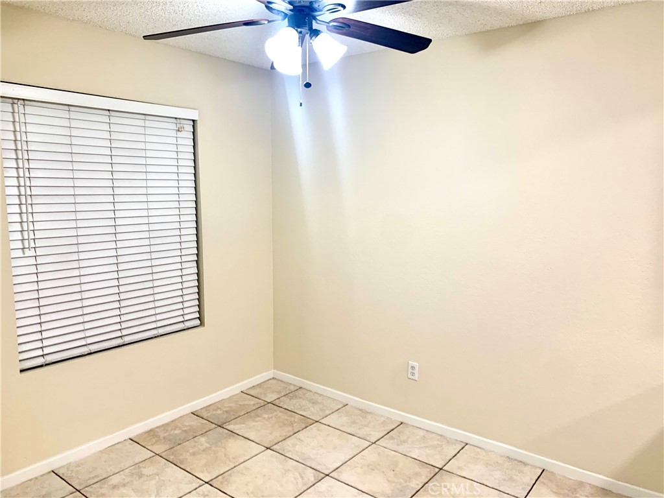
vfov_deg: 53.1
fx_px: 499
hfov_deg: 67.3
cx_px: 332
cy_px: 249
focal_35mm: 26
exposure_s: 1/60
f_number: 1.8
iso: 64
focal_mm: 4.25
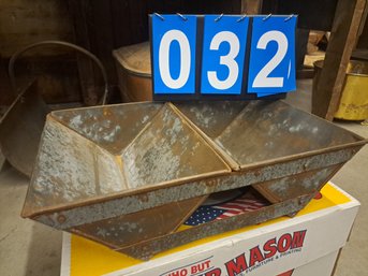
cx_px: 184
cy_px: 138
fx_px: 255
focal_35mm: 24
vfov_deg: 56.8
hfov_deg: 71.6
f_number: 1.8
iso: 500
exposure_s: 1/24
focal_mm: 5.23
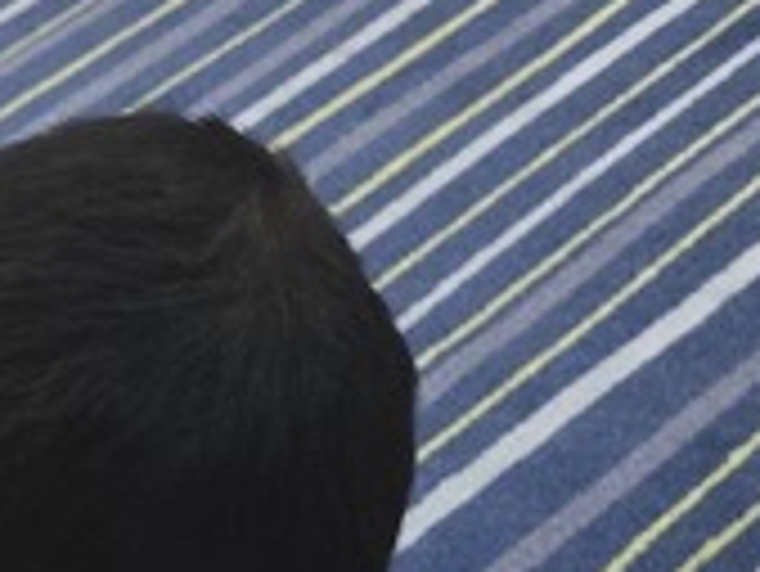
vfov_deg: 9.9
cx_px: -1300
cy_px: 1153
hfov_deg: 10.9
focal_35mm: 139
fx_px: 3054
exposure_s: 1/120
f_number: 1.8
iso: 250
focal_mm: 5.4
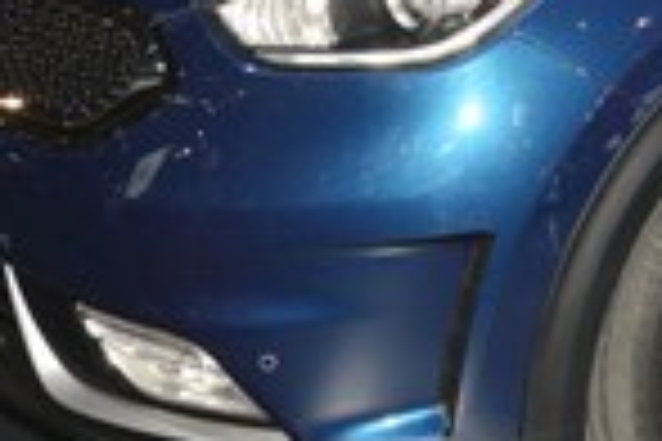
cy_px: -101
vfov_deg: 10.7
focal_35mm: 126
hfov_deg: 15.3
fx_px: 2317
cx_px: 932
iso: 1600
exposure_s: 1/80
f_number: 8
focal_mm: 29
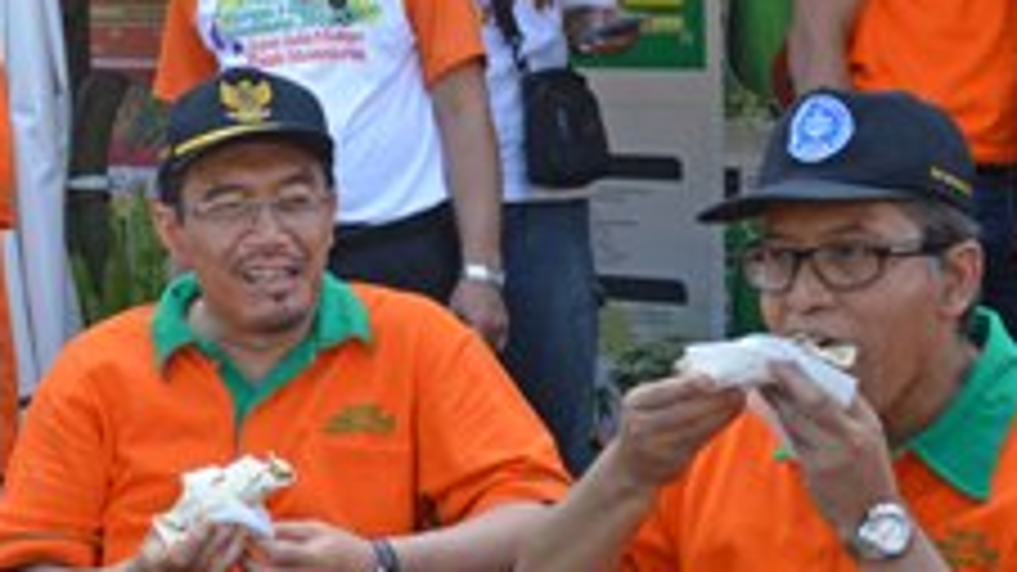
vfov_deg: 10.2
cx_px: 207
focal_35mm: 118
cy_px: 146
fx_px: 3181
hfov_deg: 18.0
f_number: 5.6
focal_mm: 38
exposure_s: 1/125
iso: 200
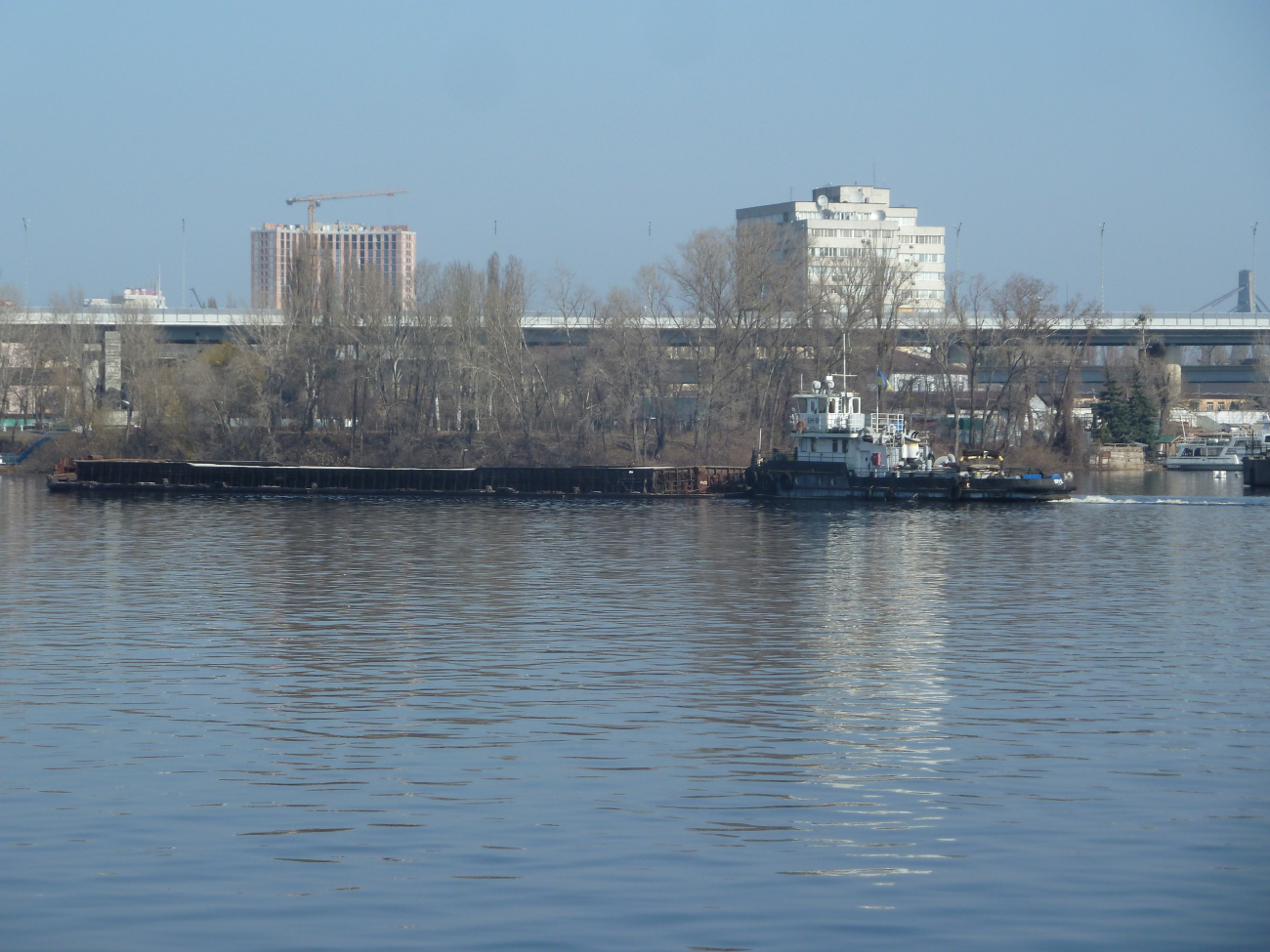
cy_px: 476
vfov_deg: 11.6
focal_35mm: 128
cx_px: 635
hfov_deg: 15.4
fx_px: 4696
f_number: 4.4
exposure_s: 1/500
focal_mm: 21
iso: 80
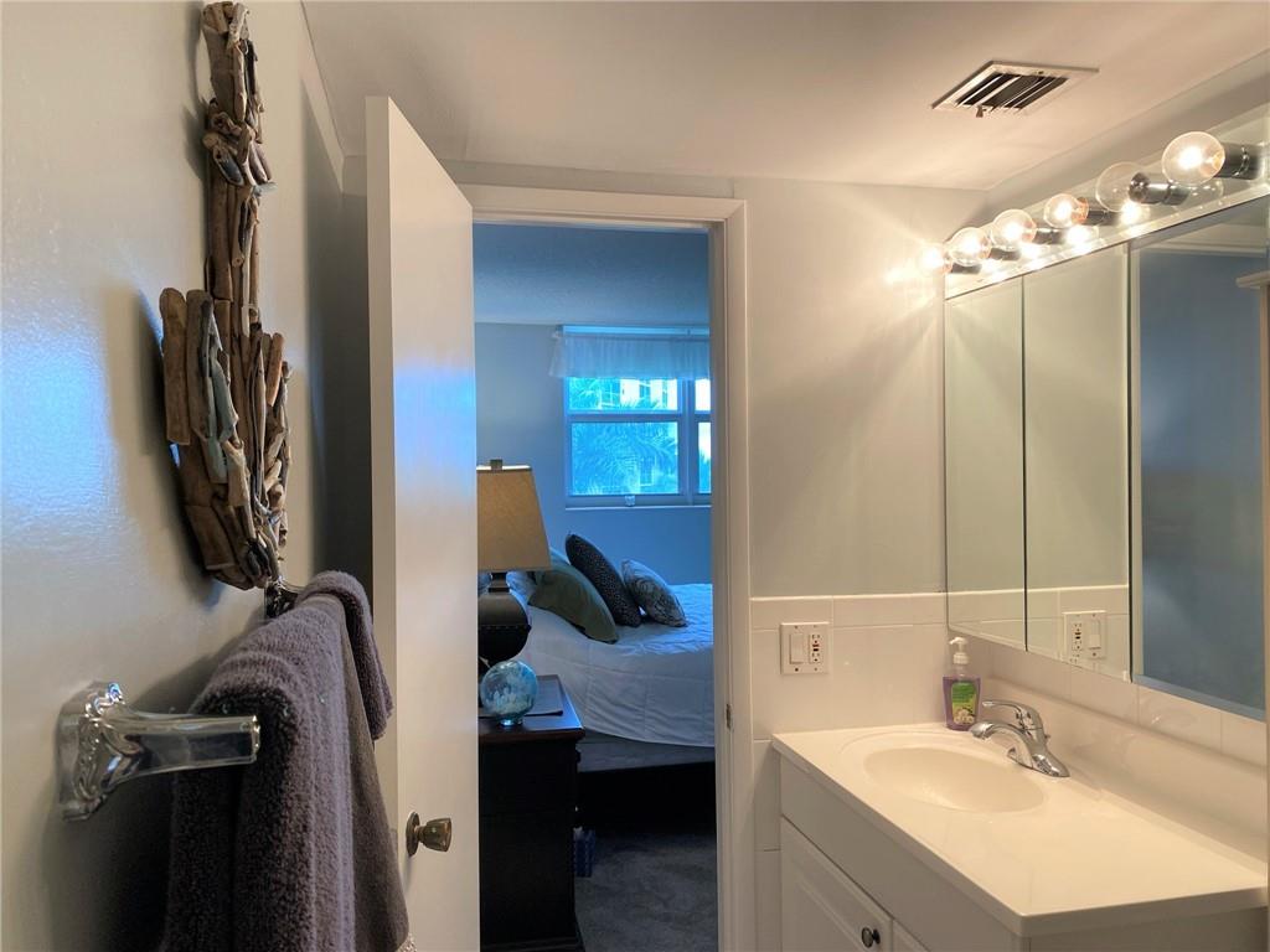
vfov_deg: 53.1
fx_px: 954
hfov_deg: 67.3
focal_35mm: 26
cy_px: 476
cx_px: 635
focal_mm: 4.25
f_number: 1.8
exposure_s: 1/120
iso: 100
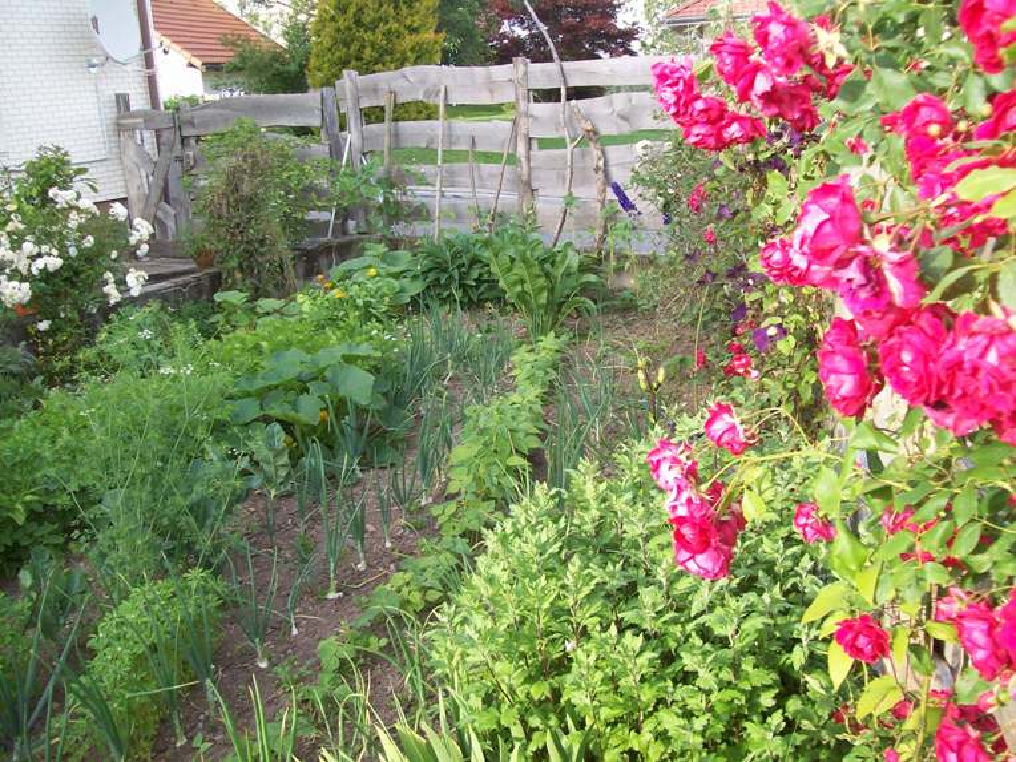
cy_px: 381
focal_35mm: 36
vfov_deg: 39.7
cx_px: 508
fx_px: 1057
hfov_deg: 51.4
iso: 80
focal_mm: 6
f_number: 2.7
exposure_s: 1/158
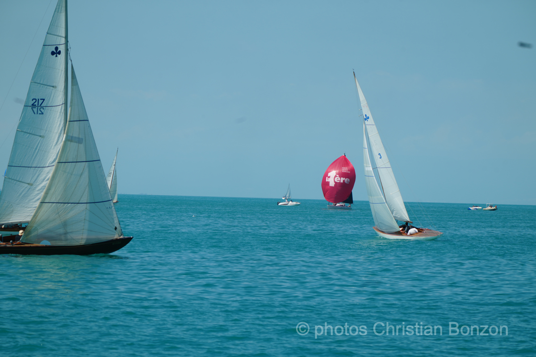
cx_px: 268
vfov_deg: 6.9
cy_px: 178
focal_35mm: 200
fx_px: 2978
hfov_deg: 10.3
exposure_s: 1/250
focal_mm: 200
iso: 100
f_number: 10
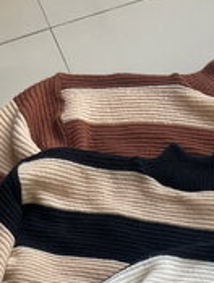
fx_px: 649
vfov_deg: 21.7
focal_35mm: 79
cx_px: 310
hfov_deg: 17.1
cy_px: 387
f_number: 1.6
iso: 32
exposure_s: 1/101
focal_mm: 4.2
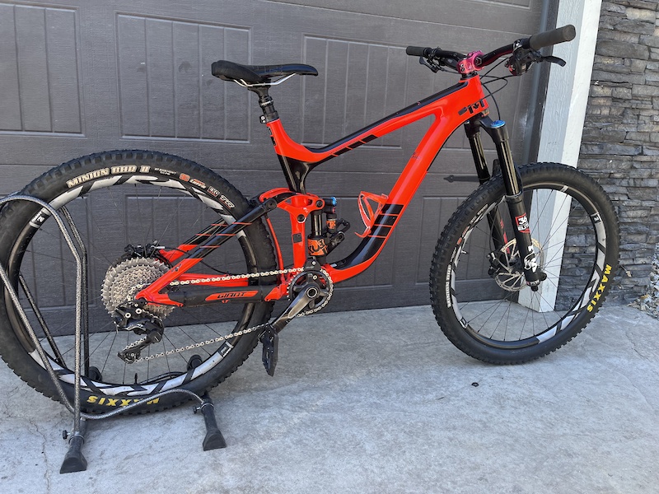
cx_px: 330
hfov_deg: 67.3
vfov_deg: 53.1
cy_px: 247
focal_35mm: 26
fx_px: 495
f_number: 1.6
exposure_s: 1/217
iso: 50
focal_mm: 5.1
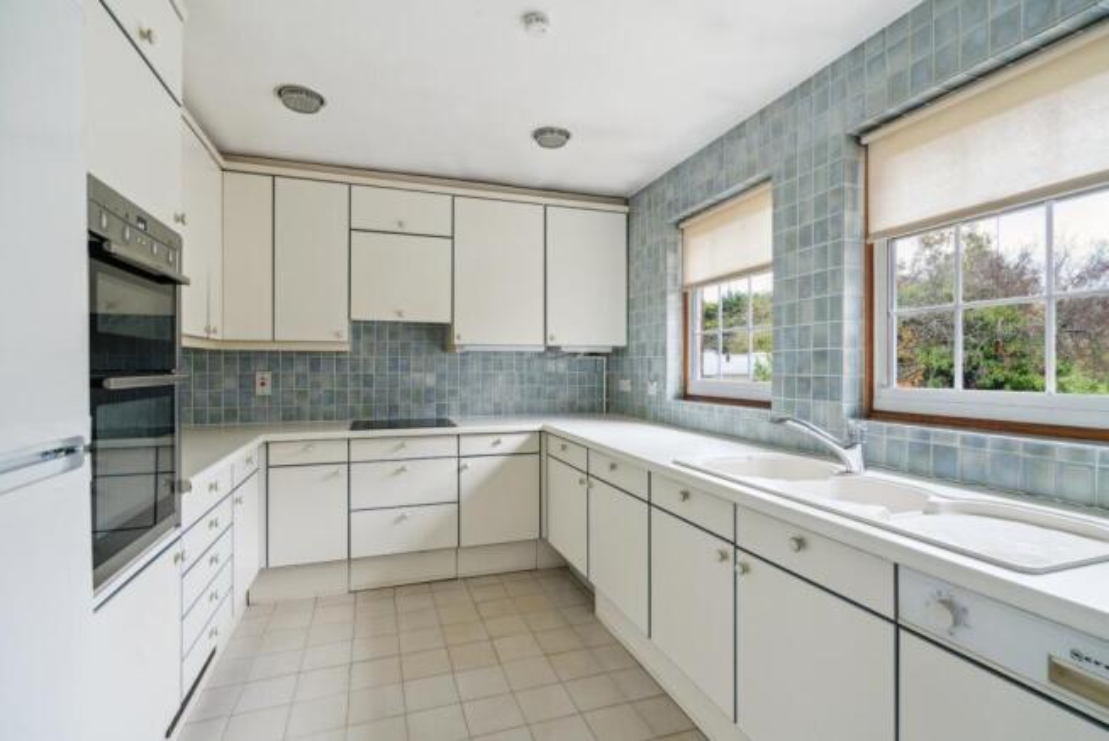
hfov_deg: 96.7
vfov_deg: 73.8
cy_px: 370
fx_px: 493
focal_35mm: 16
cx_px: 554
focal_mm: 16
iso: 1600
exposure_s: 1/10
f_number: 6.3
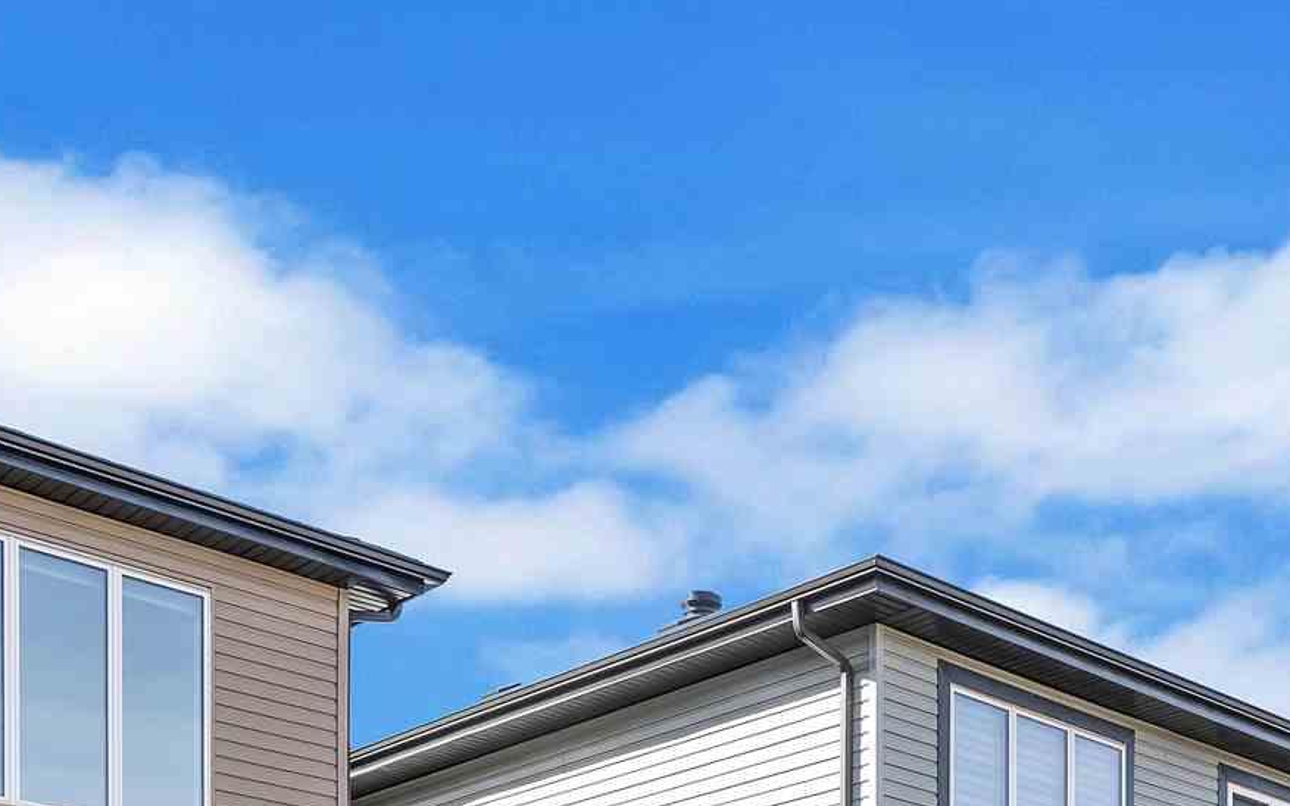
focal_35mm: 50
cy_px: 1283
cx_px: 805
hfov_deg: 40.0
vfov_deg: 20.9
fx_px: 1758
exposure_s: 1/320
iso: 250
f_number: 8
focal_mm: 14
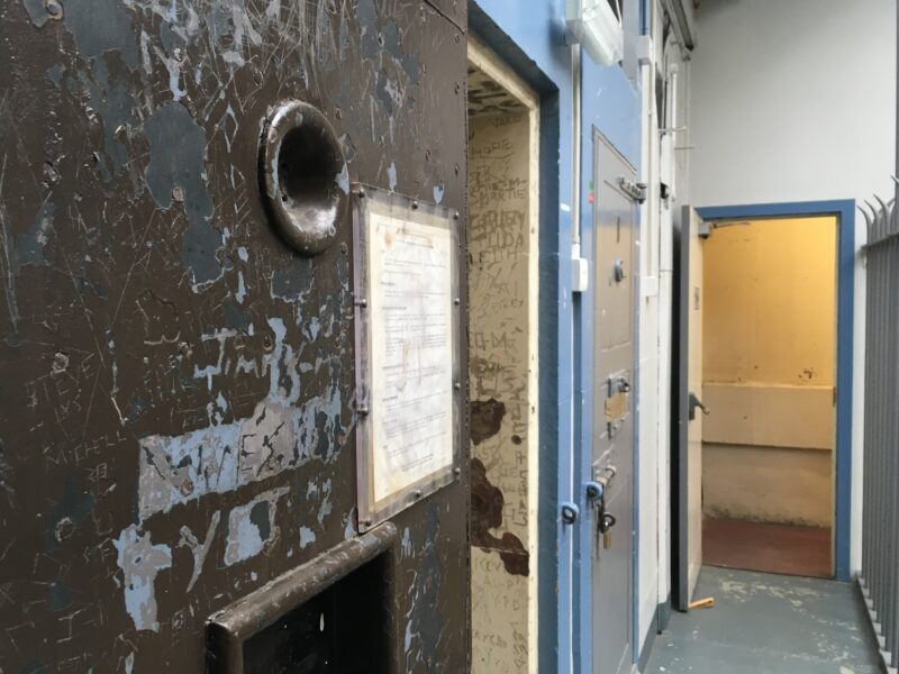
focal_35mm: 29
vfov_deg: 48.2
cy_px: 337
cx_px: 450
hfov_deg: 61.7
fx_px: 753
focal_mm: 4.2
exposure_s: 1/33
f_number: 2.2
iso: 50
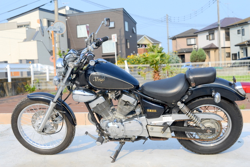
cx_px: 125
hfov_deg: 39.6
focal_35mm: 50
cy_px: 84
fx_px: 347
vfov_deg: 27.0
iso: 100
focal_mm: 50
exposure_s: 1/250
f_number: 8
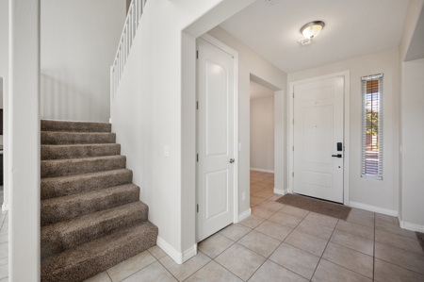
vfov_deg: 81.1
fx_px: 165
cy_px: 141
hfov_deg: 104.3
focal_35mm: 14
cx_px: 212
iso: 320
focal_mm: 14
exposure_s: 1/3
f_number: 9
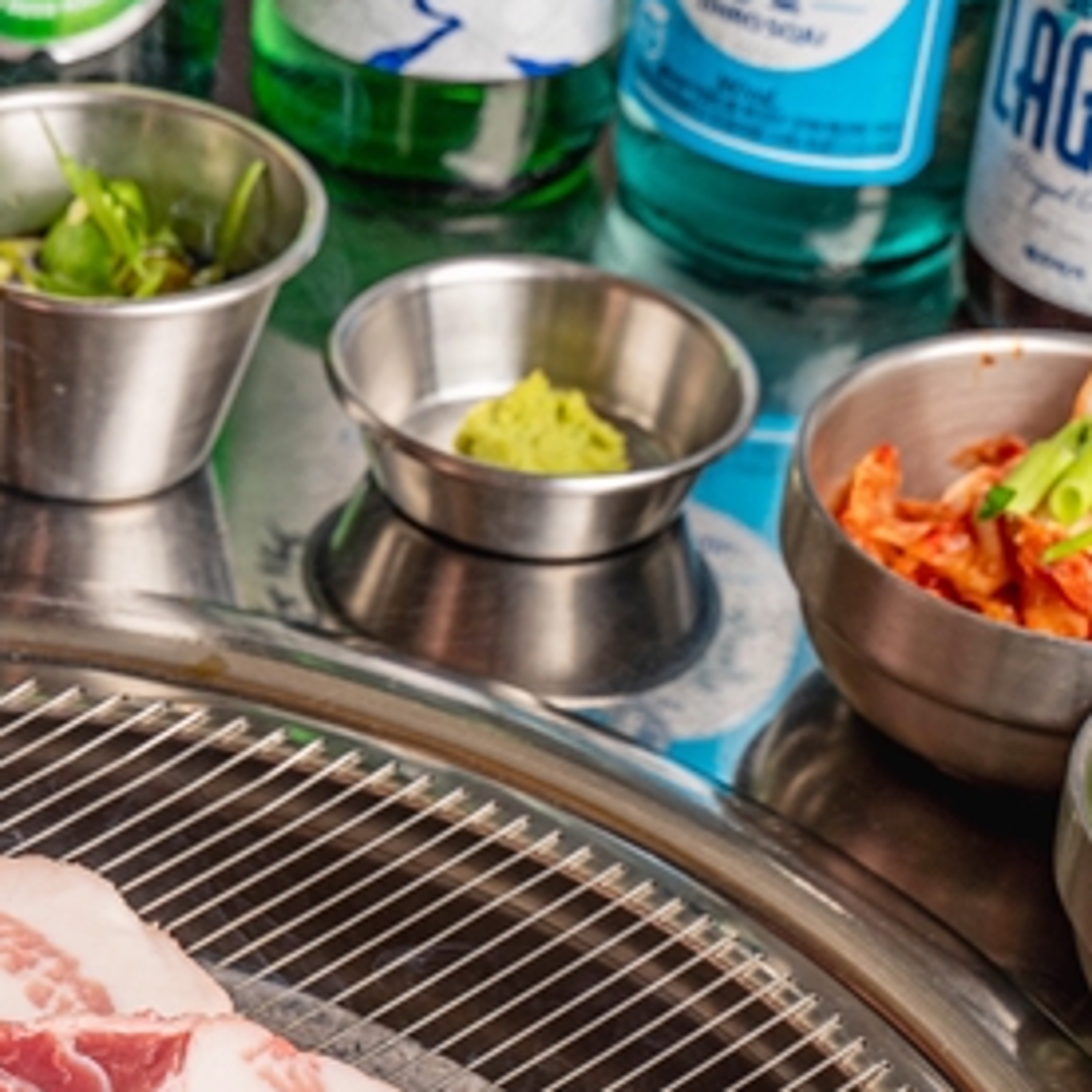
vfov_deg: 10.5
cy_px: 1001
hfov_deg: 10.3
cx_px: -309
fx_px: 5925
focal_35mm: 166
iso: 100
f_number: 5.6
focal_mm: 45
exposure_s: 1/125
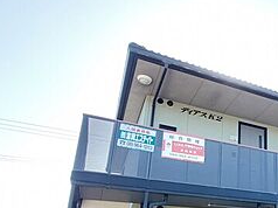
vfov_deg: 38.8
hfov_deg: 43.3
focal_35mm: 35
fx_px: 281
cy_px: 172
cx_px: 292
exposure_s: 1/120
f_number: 2.2
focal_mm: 1.74
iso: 64
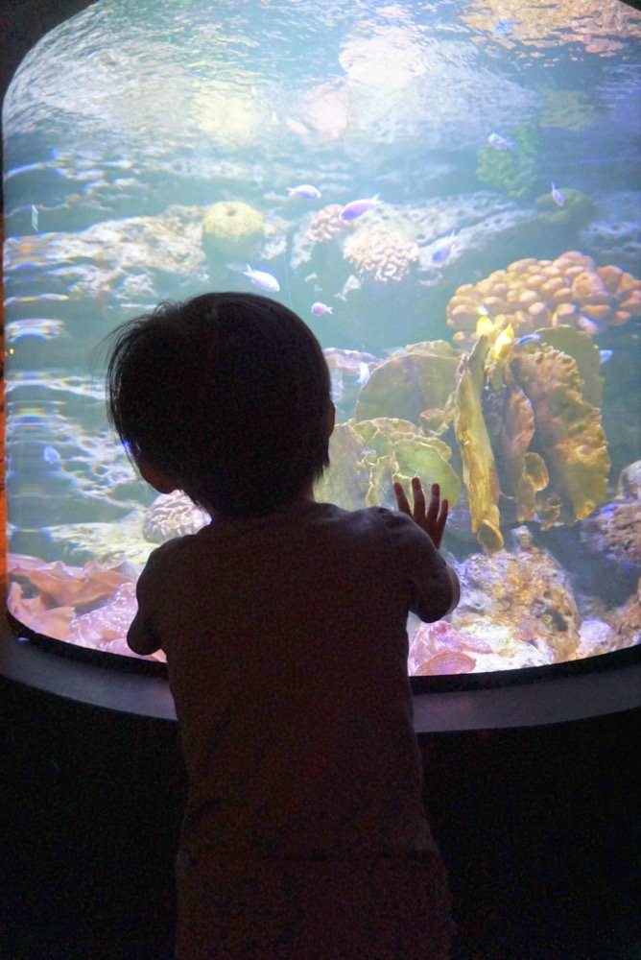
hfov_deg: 53.2
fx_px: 640
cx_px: 320
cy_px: 480
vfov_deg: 73.7
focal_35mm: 24
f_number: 3.5
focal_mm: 16
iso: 3200
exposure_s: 1/125
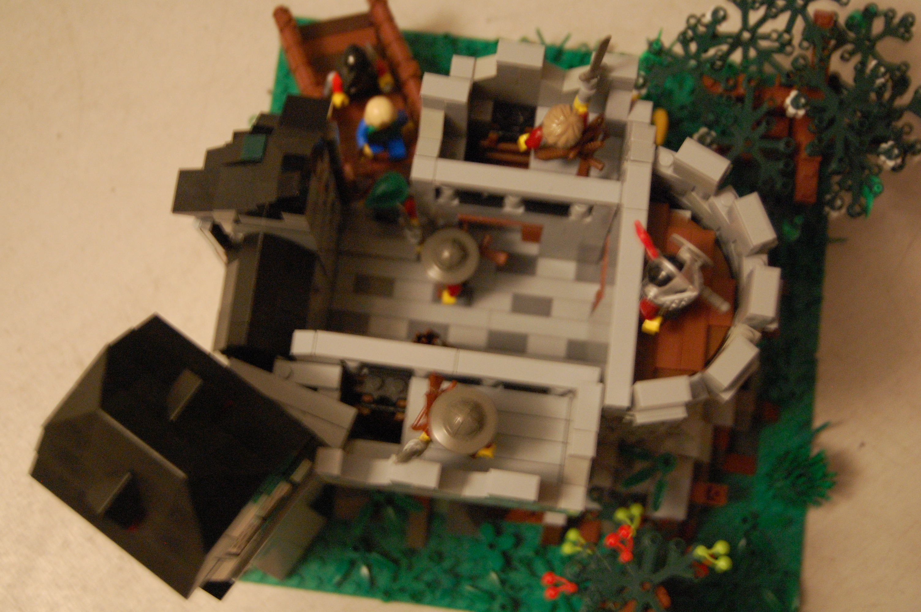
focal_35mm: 57
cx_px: 460
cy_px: 306
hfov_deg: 35.1
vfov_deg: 23.7
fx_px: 1457
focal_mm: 38
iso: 1600
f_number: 4.8
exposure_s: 1/4
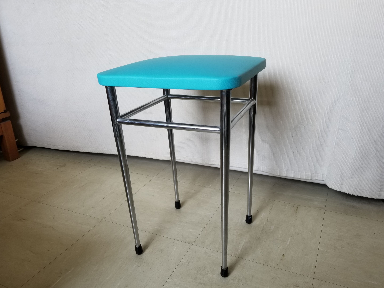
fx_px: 288
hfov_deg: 67.3
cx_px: 192
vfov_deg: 53.1
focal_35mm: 26
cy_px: 144
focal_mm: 4.25
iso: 50
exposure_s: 1/64
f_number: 1.7
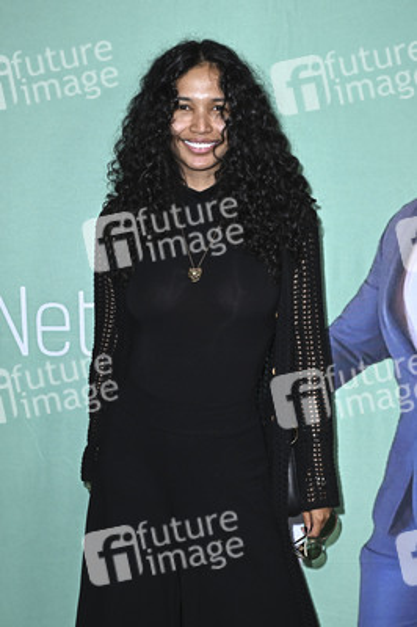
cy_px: 314
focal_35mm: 39
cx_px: 208
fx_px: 679
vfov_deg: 49.6
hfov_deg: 34.2
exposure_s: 1/200
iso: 1600
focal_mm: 39
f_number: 5.6
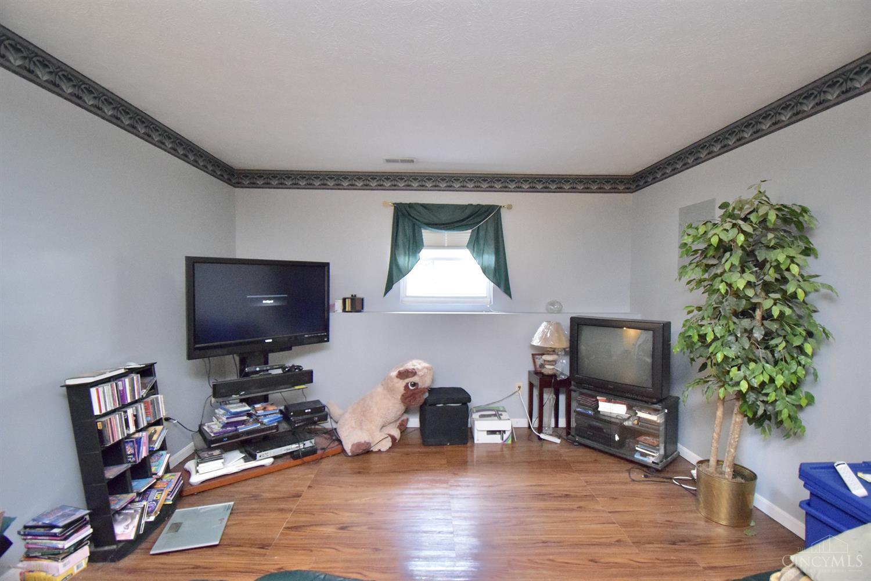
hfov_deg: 100.4
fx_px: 363
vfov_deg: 77.3
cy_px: 290
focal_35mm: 15
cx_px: 436
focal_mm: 10
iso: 6400
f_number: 4.5
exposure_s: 1/40
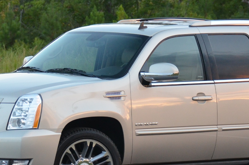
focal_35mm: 280
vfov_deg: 4.9
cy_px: 77
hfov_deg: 7.4
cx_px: 132
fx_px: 1933
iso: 1600
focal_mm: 90
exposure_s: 1/250
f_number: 5.3
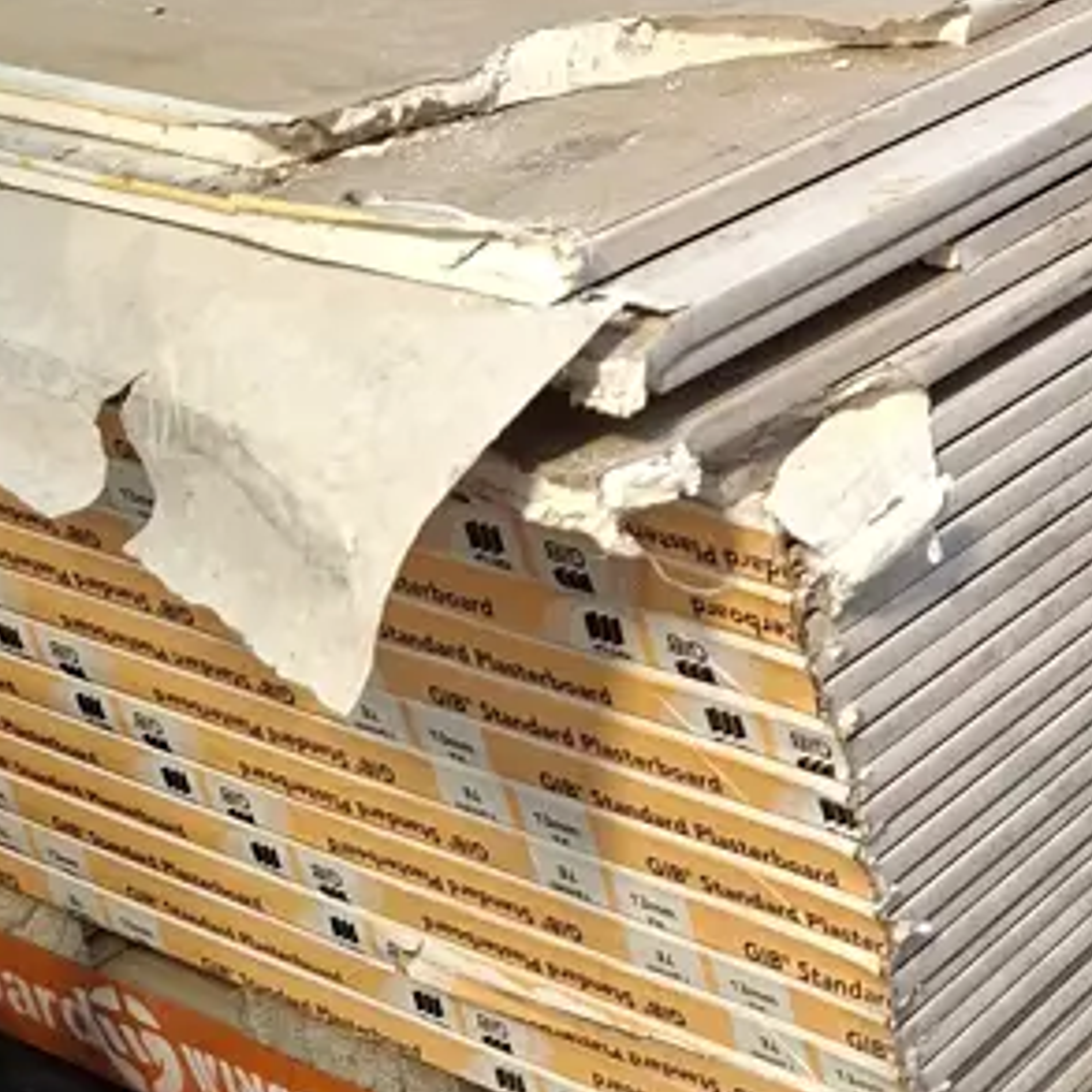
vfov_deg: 24.3
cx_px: 1331
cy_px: 503
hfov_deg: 22.3
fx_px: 2534
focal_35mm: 71
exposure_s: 1/50
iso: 320
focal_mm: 5.54
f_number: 1.8
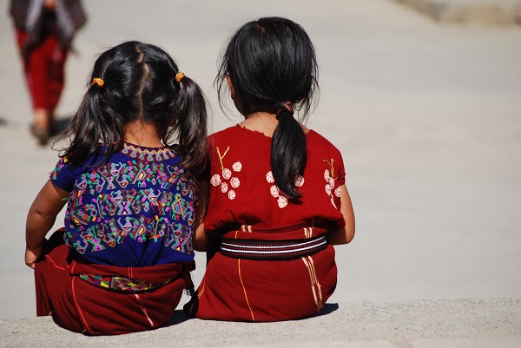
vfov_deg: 6.1
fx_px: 3259
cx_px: 260
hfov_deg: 9.1
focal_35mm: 225
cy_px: 174
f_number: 7.1
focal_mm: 150
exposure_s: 1/800
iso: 200
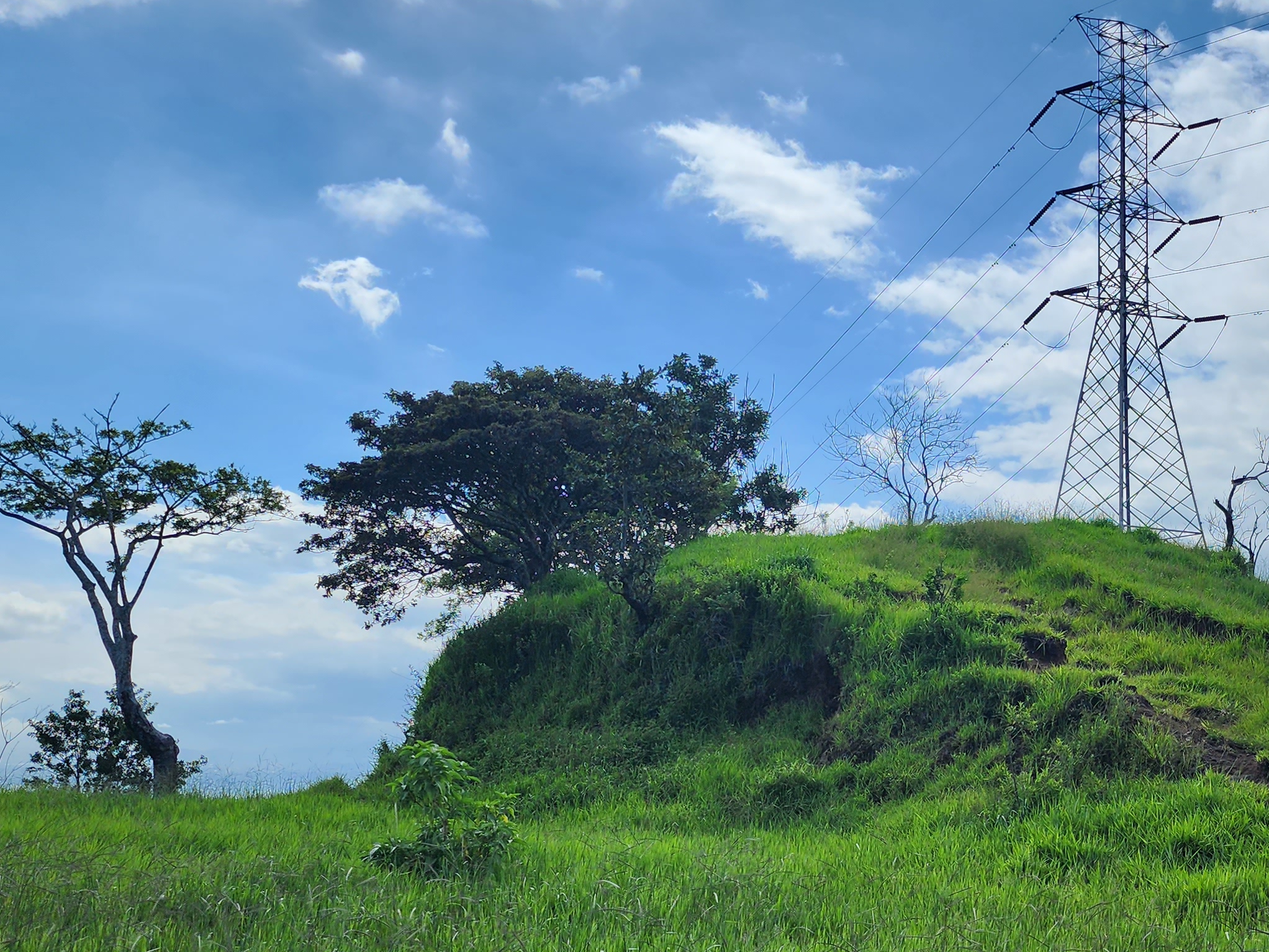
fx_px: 1650
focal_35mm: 45
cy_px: 561
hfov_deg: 41.4
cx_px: 874
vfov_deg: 32.1
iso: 12
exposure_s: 1/2088
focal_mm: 6.4
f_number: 1.8
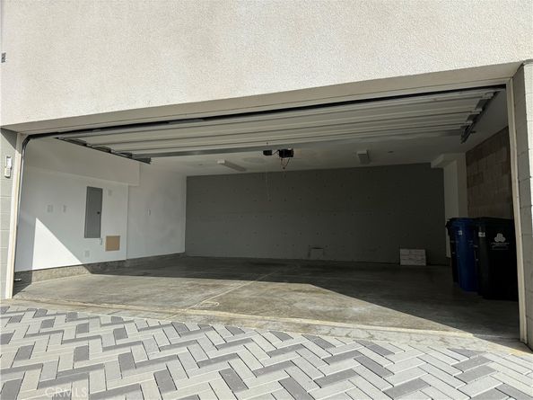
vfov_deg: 56.8
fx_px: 369
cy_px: 200
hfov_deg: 71.6
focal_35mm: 24
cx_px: 266
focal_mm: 6.76
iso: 80
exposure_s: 1/4975
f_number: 1.78
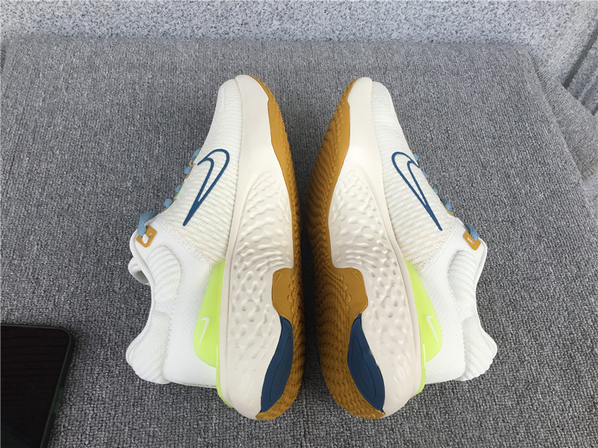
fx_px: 536
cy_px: 224
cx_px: 299
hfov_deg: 58.4
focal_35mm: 31
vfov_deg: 45.4
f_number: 2.4
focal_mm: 3.3
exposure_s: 1/491
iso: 25
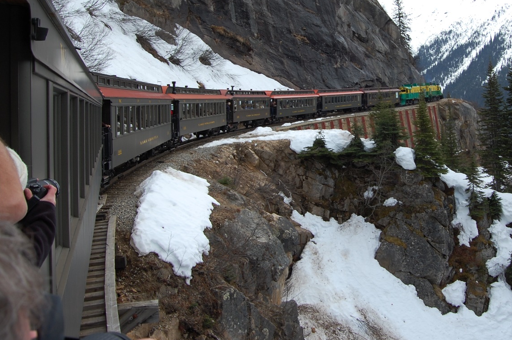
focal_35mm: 38
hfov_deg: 49.8
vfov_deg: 34.6
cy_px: 112
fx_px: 540
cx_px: 344
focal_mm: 18
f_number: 10
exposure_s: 1/250
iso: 220
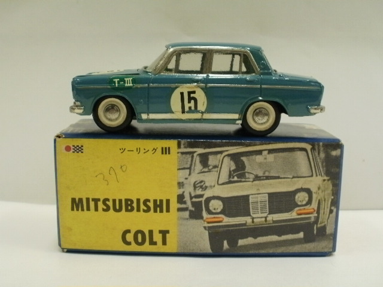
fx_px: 487
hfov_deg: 42.9
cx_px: 192
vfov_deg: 32.9
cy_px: 144
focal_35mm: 44
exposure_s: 1/15
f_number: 4
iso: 125
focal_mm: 7.7
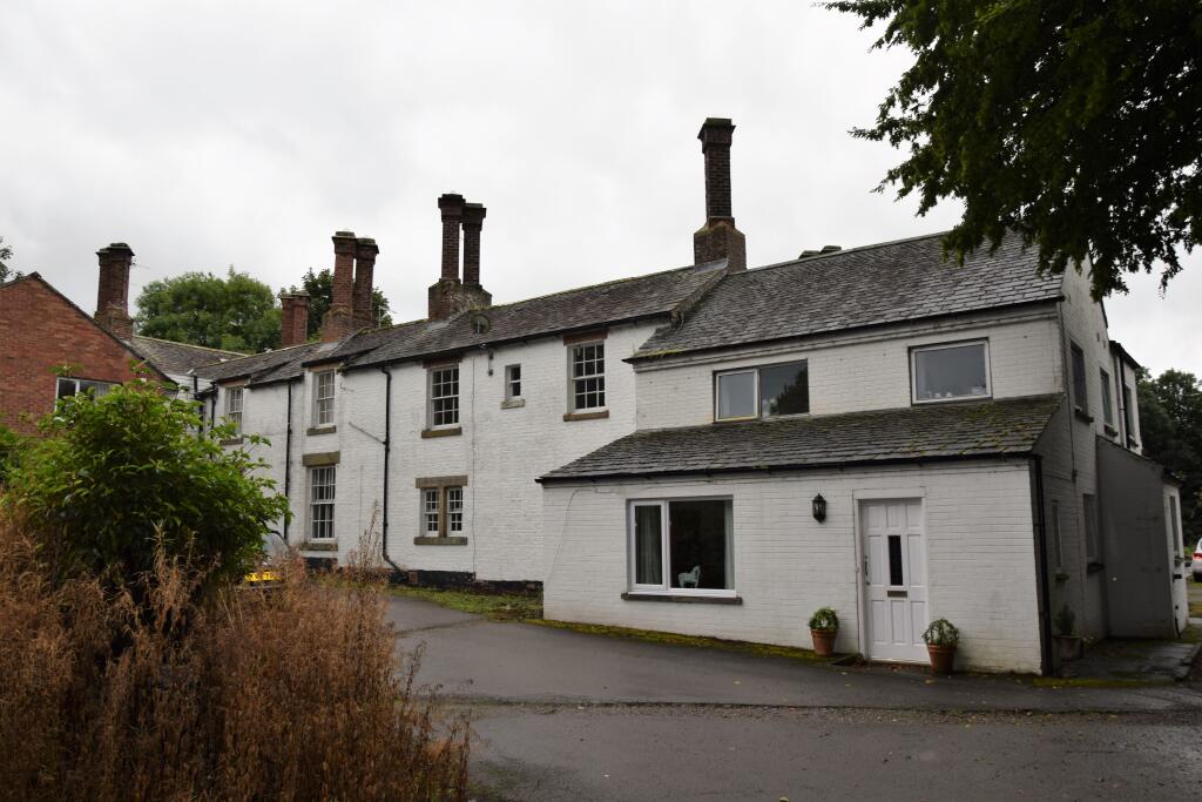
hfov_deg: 67.4
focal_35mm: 27
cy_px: 401
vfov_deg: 47.9
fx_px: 902
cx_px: 601
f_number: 5.6
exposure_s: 1/125
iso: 100
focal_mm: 18
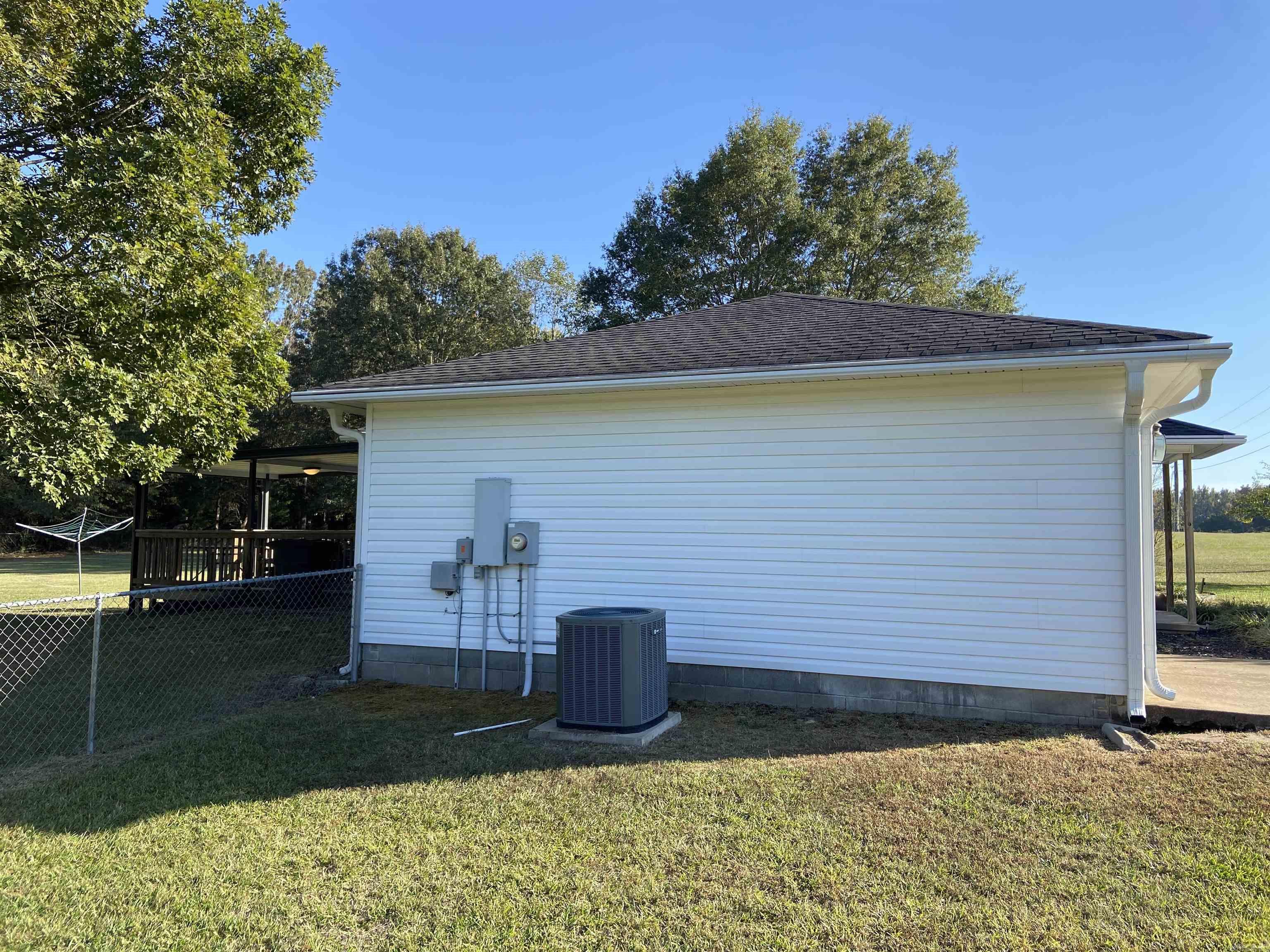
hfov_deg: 67.3
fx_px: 954
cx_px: 635
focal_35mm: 26
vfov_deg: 53.1
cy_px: 476
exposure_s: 1/1053
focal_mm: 4.25
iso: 32
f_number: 1.8
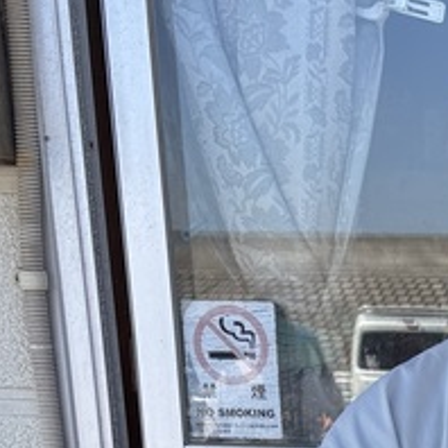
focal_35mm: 99
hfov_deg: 16.4
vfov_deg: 15.1
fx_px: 1450
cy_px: 817
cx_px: 624
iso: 50
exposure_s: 1/742
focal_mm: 5.96
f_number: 1.6
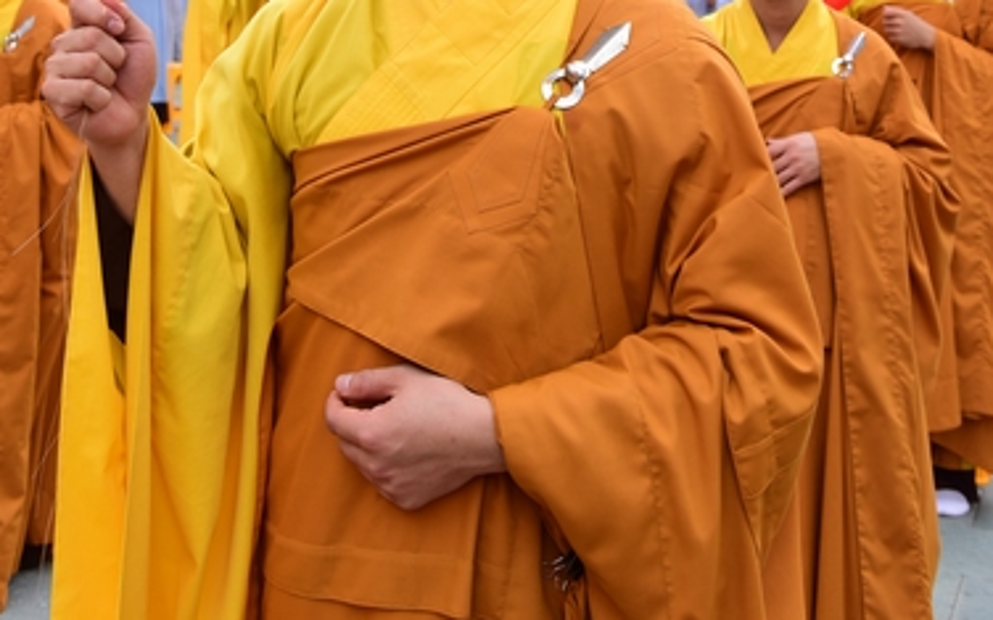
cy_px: -224
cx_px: 481
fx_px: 1624
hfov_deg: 34.0
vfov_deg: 19.6
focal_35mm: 60
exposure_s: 1/80
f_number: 6.3
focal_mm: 34
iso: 320
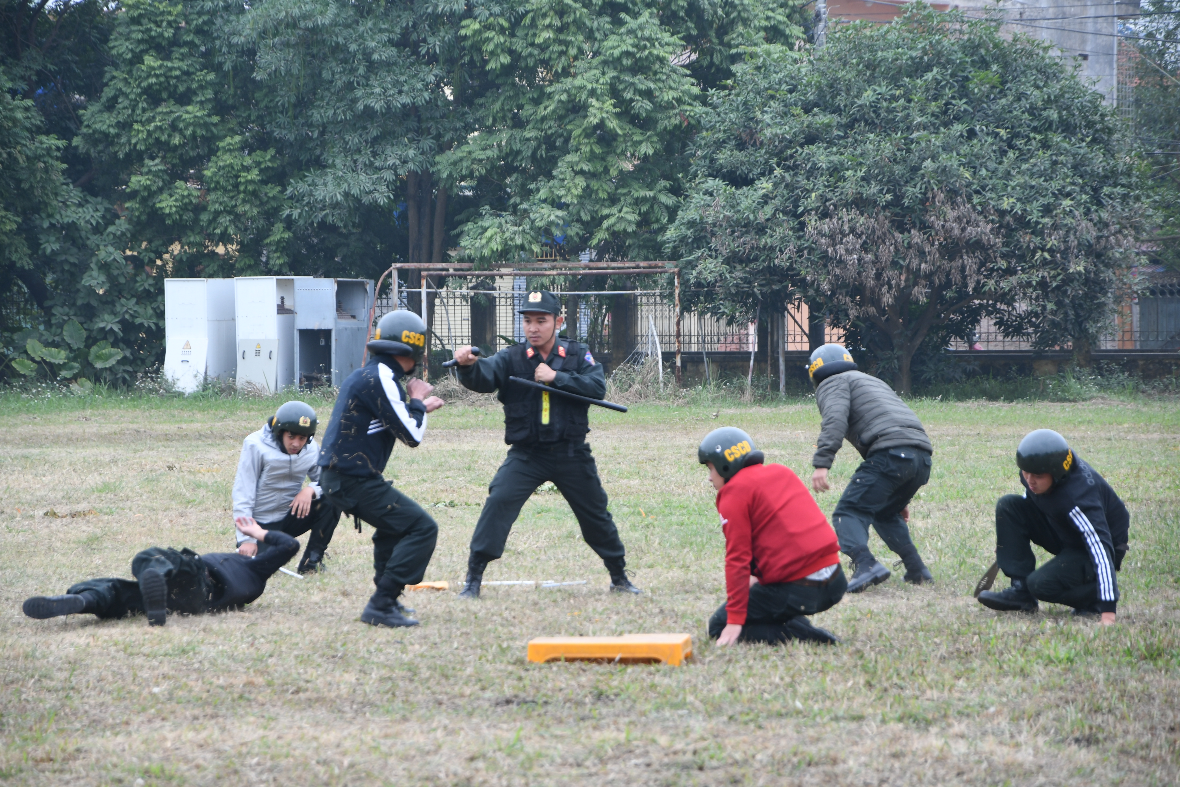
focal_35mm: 158
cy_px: 394
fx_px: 5162
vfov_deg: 8.7
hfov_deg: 13.0
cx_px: 590
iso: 320
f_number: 6.3
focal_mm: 105
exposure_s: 1/200
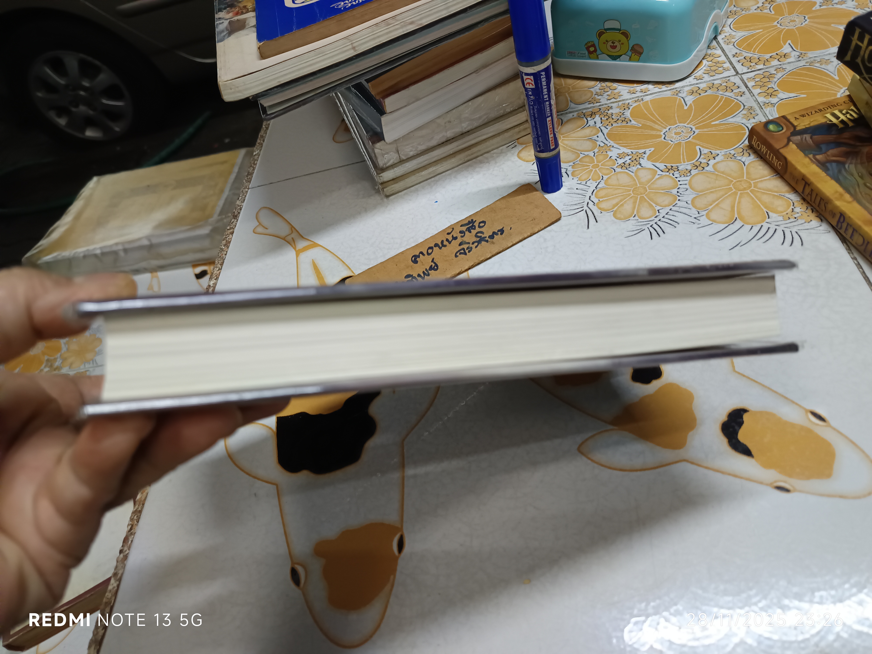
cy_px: 327
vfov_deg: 56.8
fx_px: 605
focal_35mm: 24
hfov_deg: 71.6
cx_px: 436
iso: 1198
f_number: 1.7
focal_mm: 5.31
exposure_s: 1/33.3
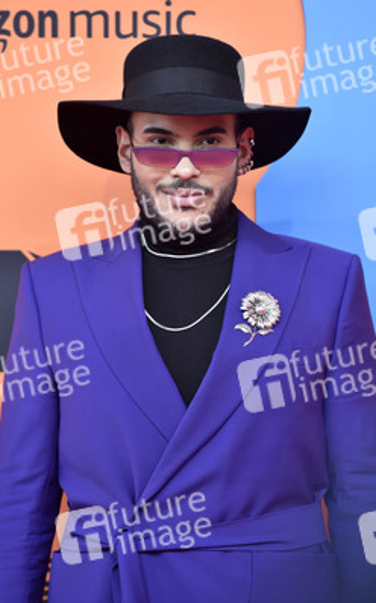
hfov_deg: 6.4
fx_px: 3362
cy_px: 301
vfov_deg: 10.2
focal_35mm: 205
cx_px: 177
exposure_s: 1/250
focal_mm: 200
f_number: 4.5
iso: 1250
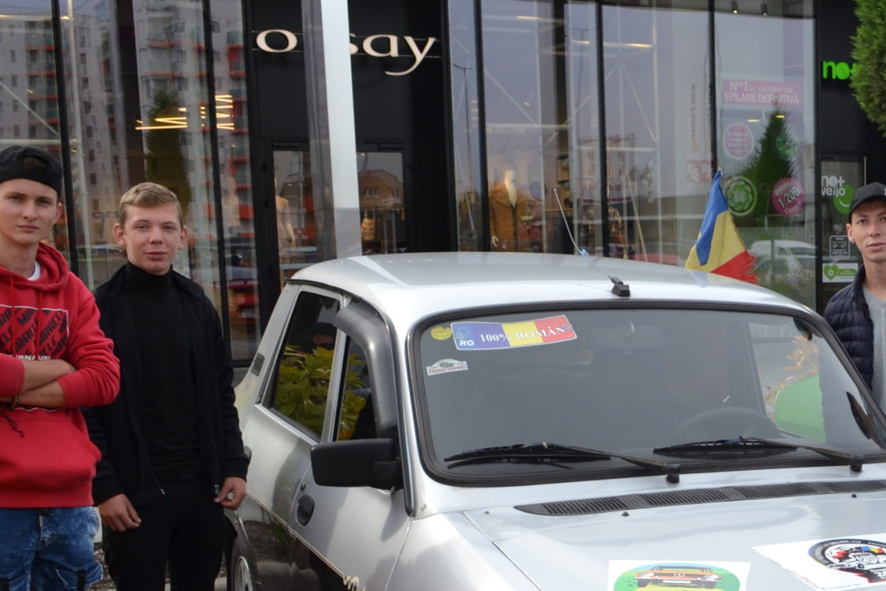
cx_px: 838
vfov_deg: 21.0
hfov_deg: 30.2
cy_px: 569
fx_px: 1551
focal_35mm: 63
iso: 100
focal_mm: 18
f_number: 6.3
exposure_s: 1/160
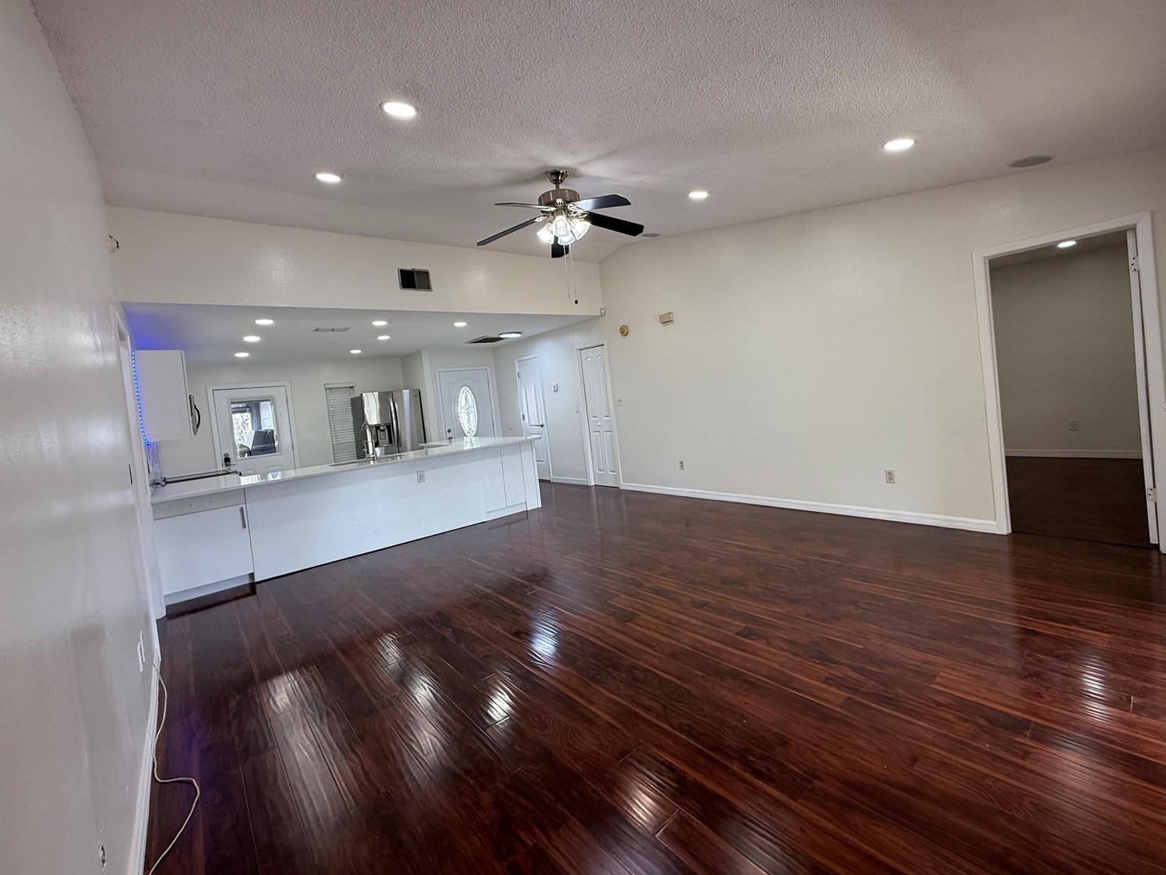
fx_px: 505
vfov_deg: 81.6
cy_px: 408
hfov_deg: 98.1
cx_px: 612
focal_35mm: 15
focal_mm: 2.22
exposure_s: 1/120
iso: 100
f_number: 2.2
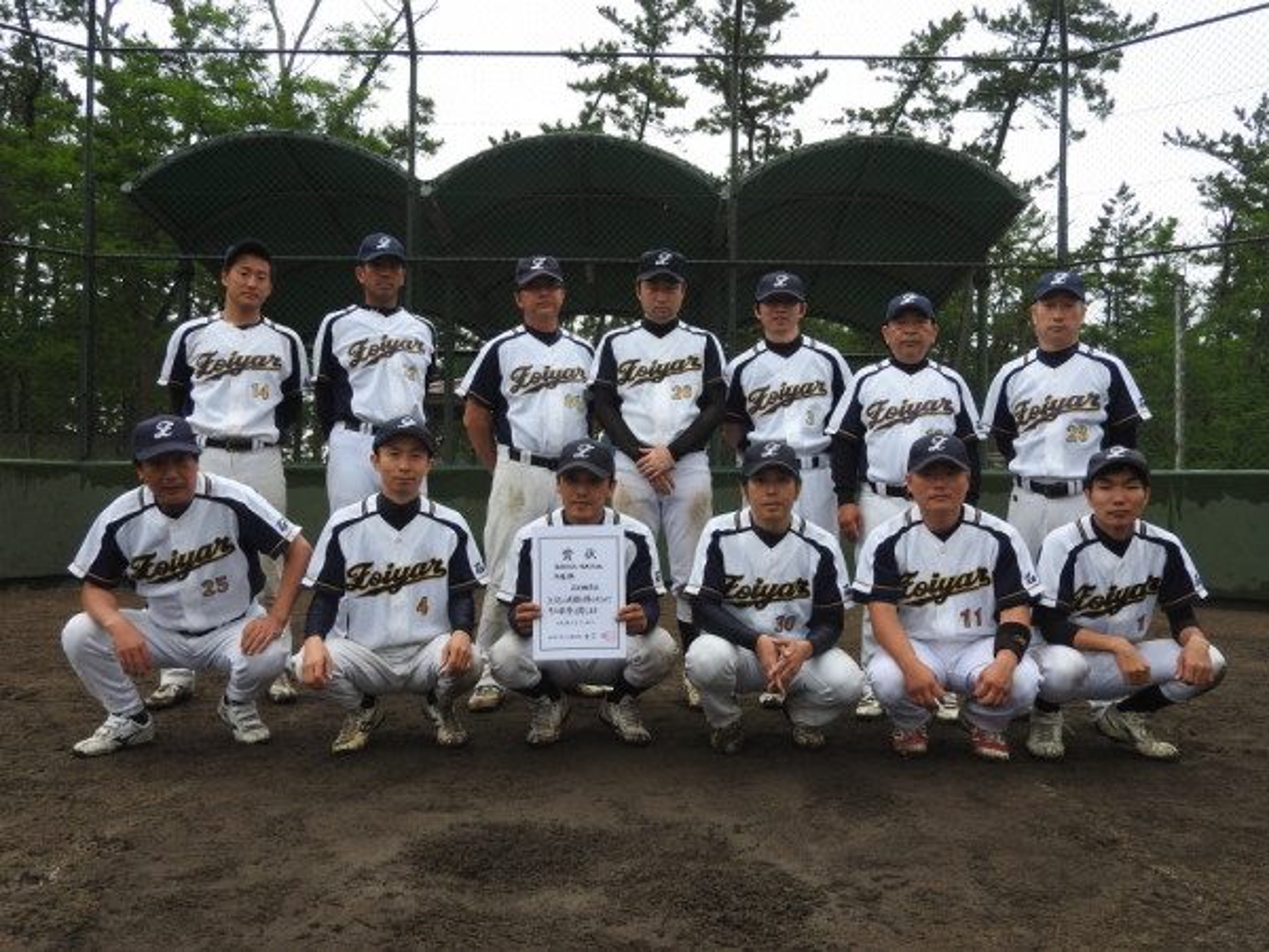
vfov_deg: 46.8
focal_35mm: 30
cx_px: 634
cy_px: 476
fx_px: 1100
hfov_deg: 60.0
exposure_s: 1/100
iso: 100
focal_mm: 5.4
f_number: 3.5
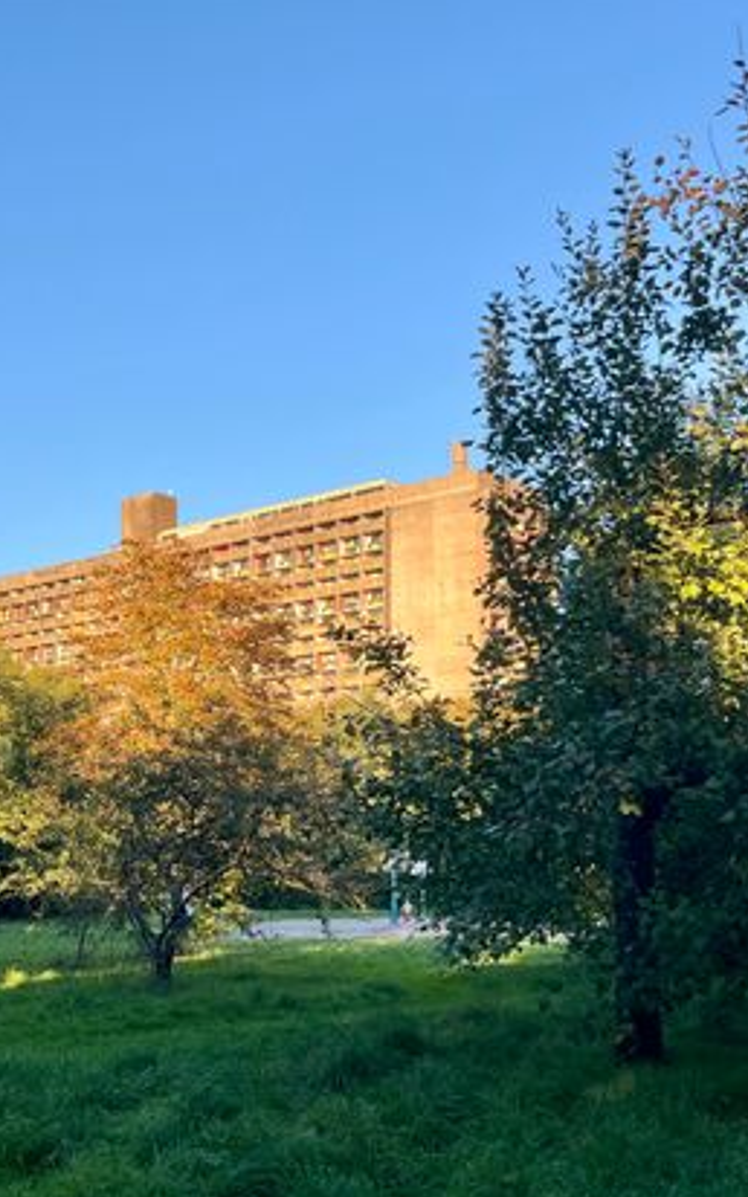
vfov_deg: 49.3
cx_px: 249
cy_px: 632
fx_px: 1305
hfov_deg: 31.7
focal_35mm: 40
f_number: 1.6
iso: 50
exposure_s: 1/891
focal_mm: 5.1
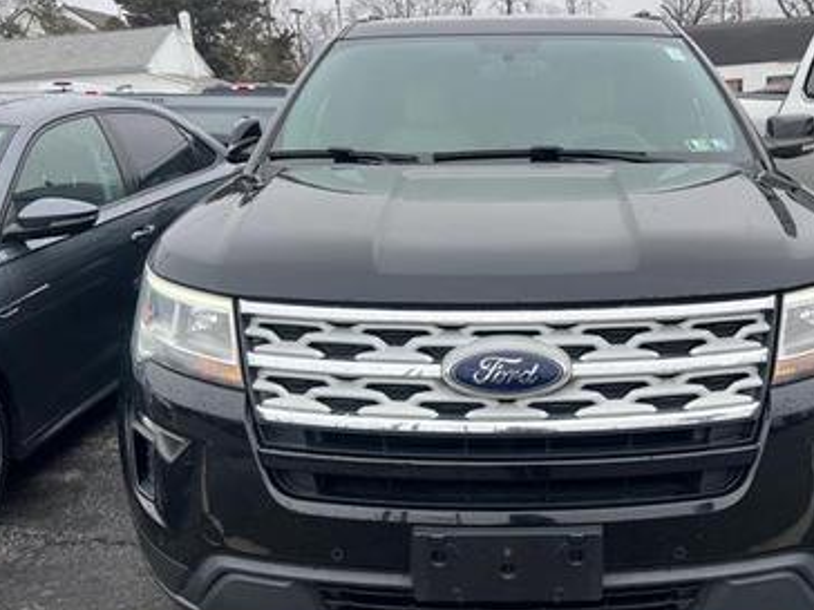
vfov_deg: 39.7
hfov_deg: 50.9
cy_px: 306
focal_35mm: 36
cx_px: 501
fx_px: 847
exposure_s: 1/909
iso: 50
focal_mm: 5.7
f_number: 1.5
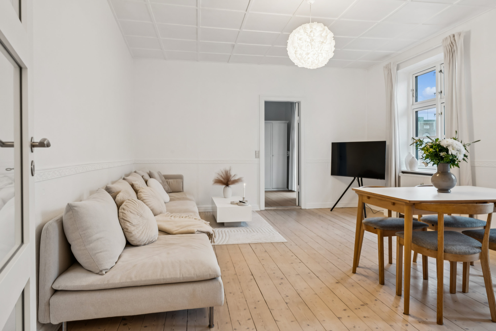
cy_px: 166
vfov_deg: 57.2
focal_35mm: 22
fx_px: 303
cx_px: 248
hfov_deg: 78.6
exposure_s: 1/4
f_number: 11
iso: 800
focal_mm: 22
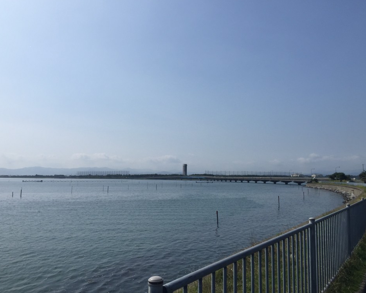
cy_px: 146
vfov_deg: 47.1
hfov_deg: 57.2
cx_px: 191
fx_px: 336
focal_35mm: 31
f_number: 2.2
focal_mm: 4.15
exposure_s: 1/5650
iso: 32
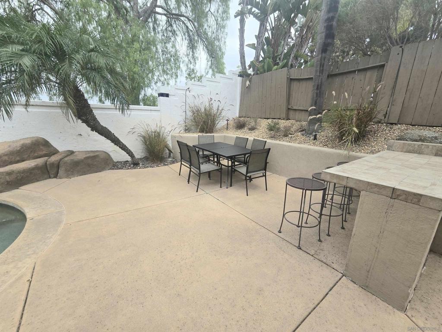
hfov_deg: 106.2
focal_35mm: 13
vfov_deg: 89.9
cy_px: 166
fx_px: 166
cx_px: 221
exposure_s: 1/1250
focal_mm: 2.2
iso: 50
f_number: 2.2
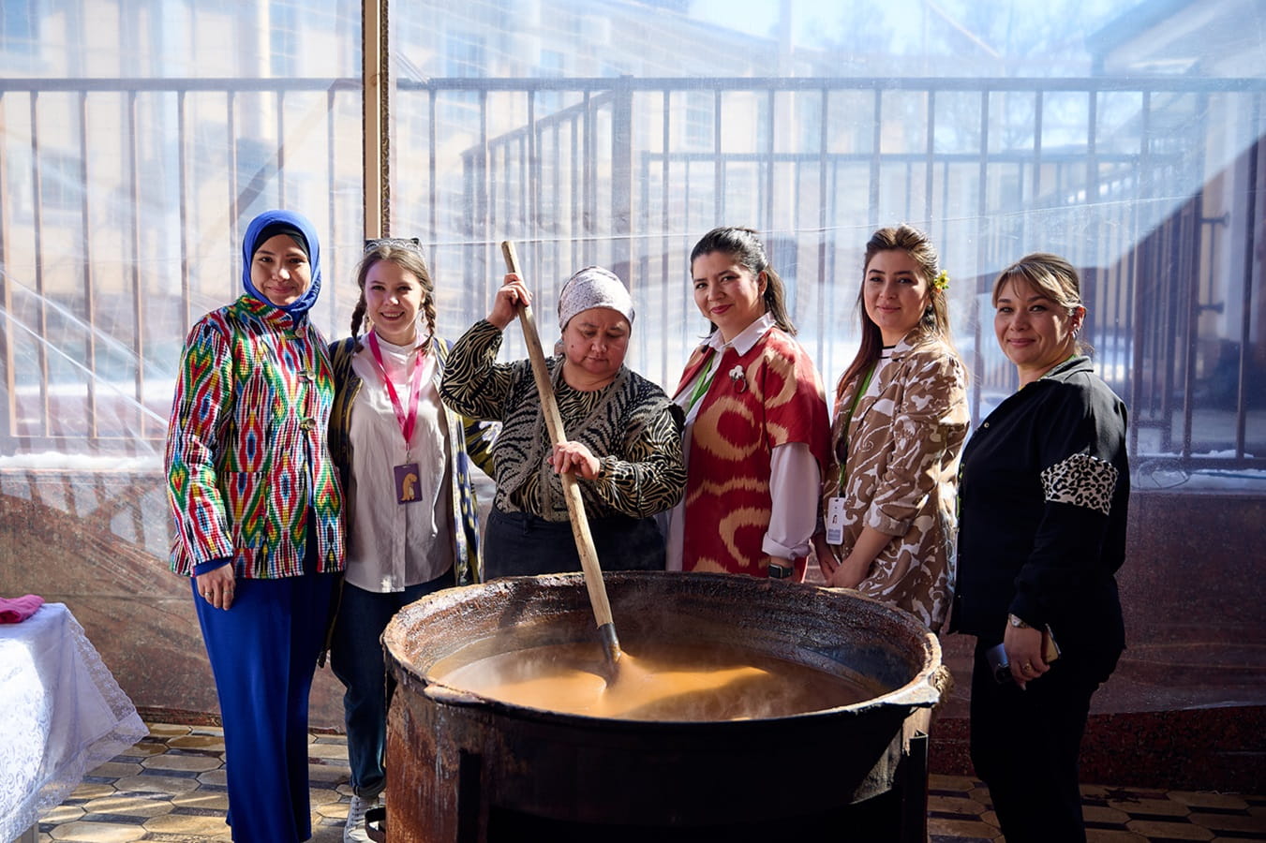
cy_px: 422
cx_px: 633
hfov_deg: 54.4
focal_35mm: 35
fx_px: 1230
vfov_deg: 37.8
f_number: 4
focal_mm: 35
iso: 200
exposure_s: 1/640
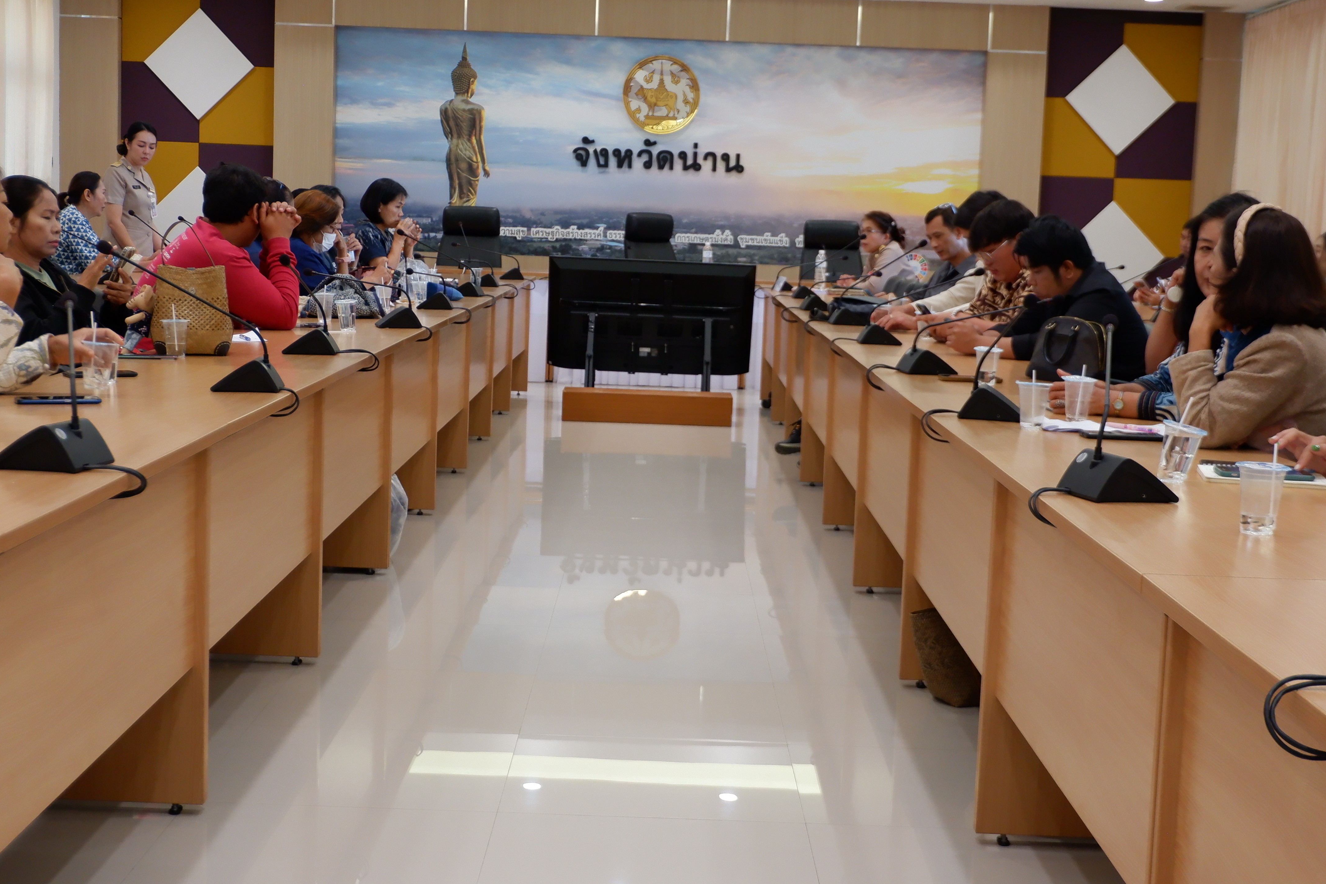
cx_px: 660
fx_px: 1952
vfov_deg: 25.5
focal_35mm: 53
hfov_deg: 37.5
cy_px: 448
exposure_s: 1/52
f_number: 4.5
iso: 800
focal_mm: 25.6
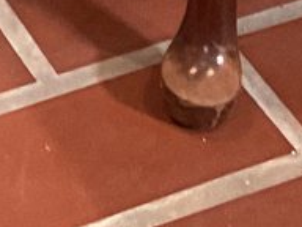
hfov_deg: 8.5
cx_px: -108
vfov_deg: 6.1
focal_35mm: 229
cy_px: -417
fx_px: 1998
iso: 250
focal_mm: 3
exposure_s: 1/60
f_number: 1.8
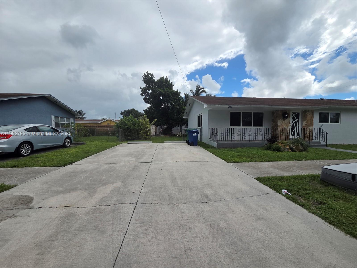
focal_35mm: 13
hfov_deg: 106.2
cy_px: 134
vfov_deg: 89.9
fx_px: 134
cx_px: 178
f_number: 2.2
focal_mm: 2.2
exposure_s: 1/3050
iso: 50
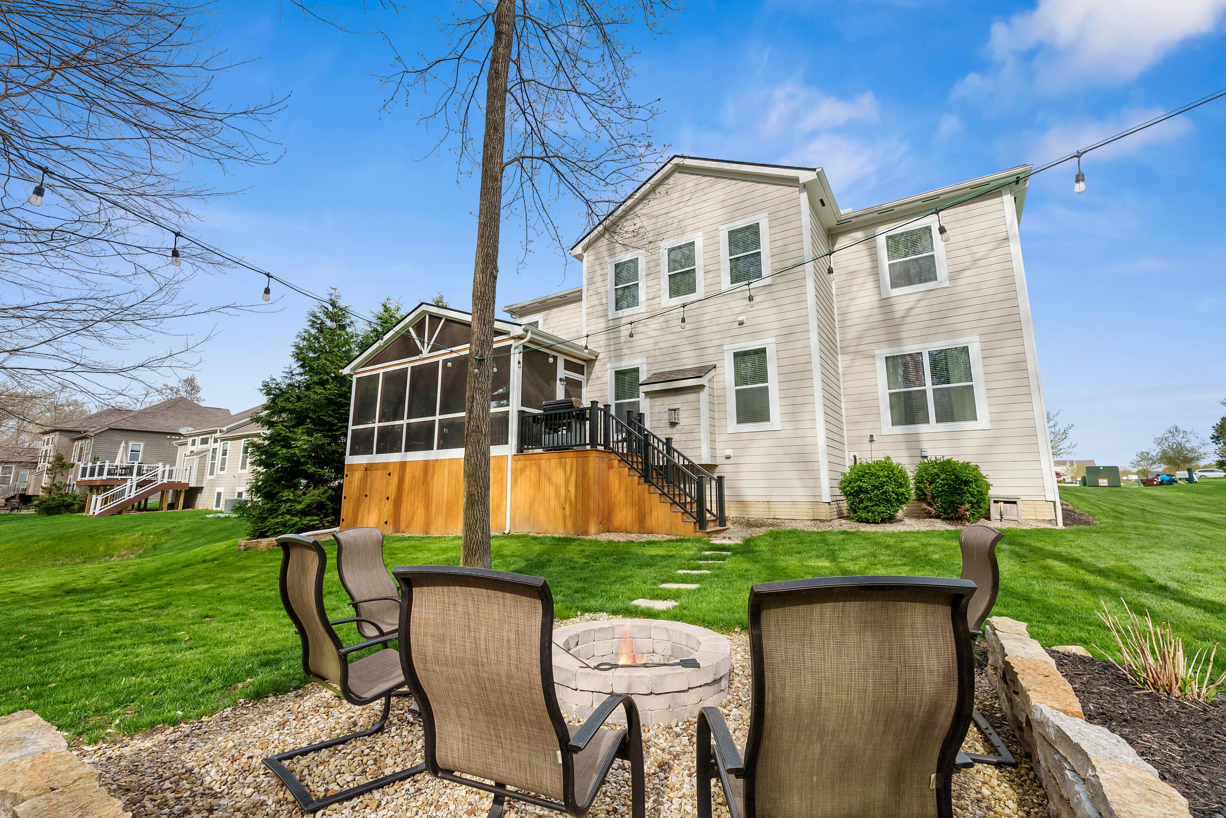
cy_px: 409
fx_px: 511
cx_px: 613
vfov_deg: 77.4
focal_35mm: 15
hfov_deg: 100.4
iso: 640
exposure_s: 1/800
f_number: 9
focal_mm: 15
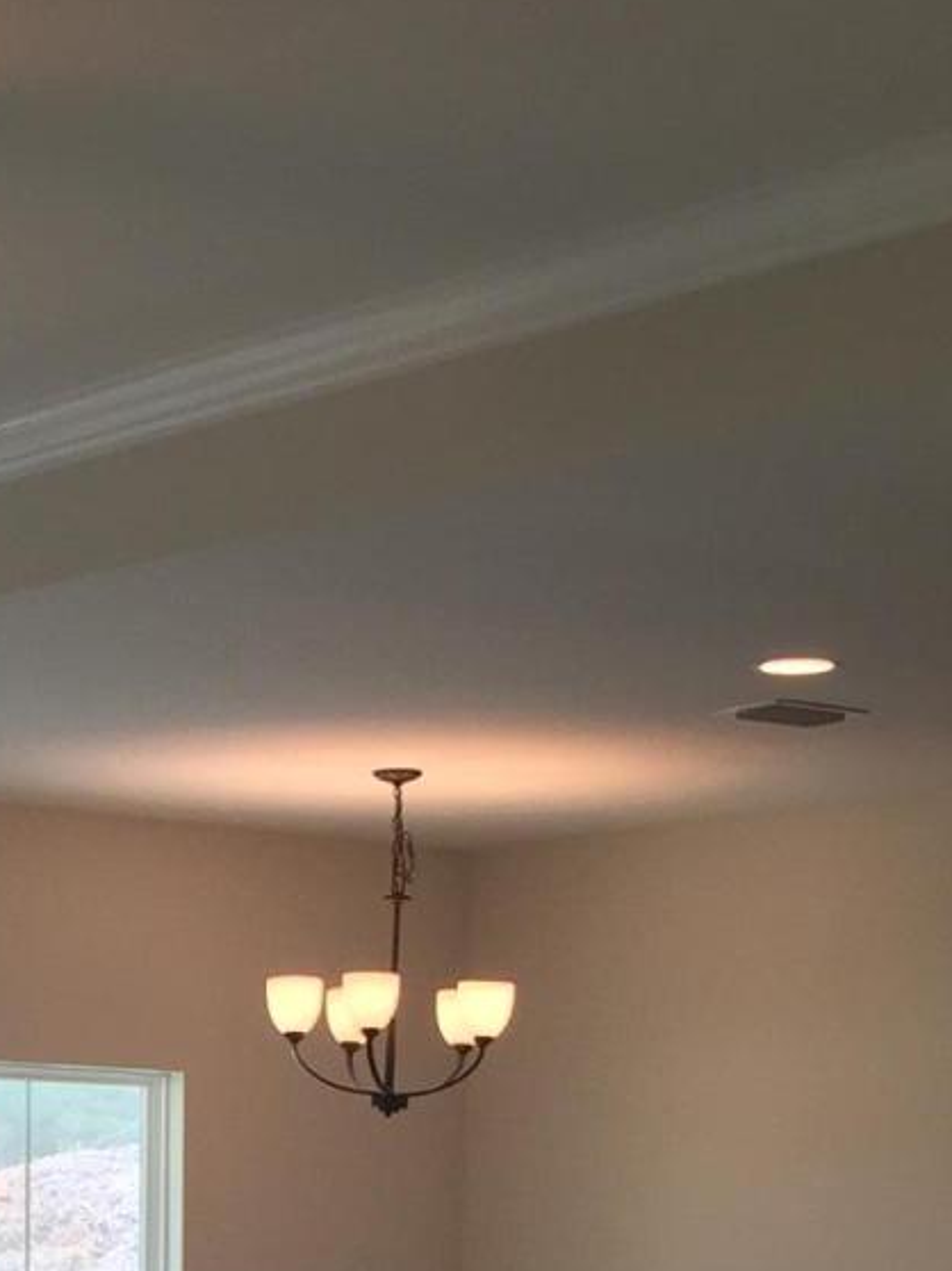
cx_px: 112
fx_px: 3816
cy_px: 1861
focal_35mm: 104
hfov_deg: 14.1
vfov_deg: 17.2
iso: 32
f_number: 2.2
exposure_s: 1/40
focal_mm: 4.15
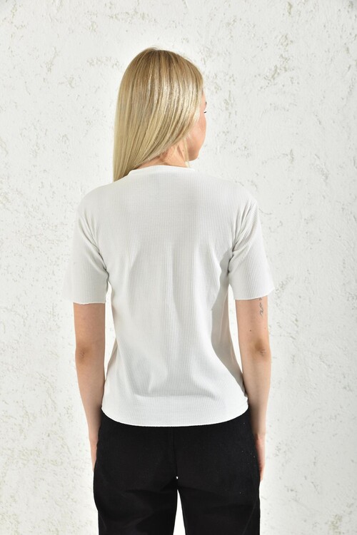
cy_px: 268
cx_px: 178
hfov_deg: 28.1
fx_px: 714
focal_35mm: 48
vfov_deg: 41.1
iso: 100
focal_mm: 48
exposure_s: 1/160
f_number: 7.1
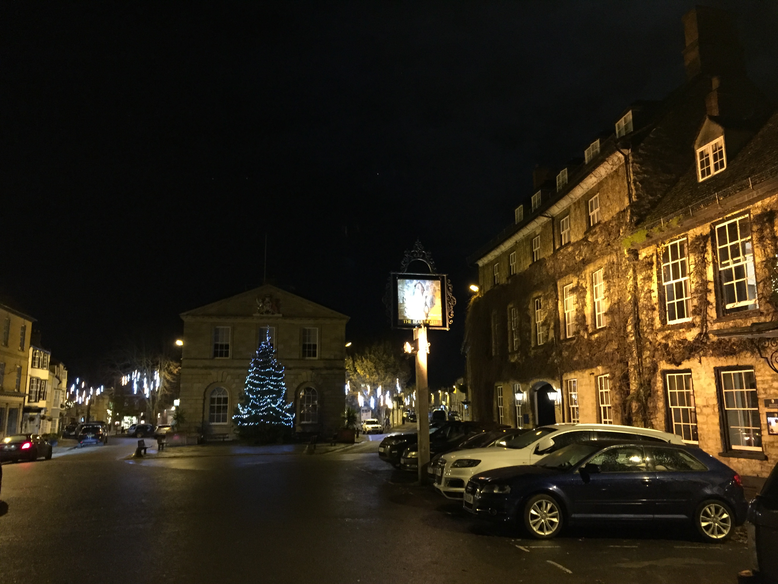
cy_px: 292
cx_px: 389
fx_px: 652
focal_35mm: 29
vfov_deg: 48.2
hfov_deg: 61.7
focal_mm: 4.15
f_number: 2.2
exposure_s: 1/17
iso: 640
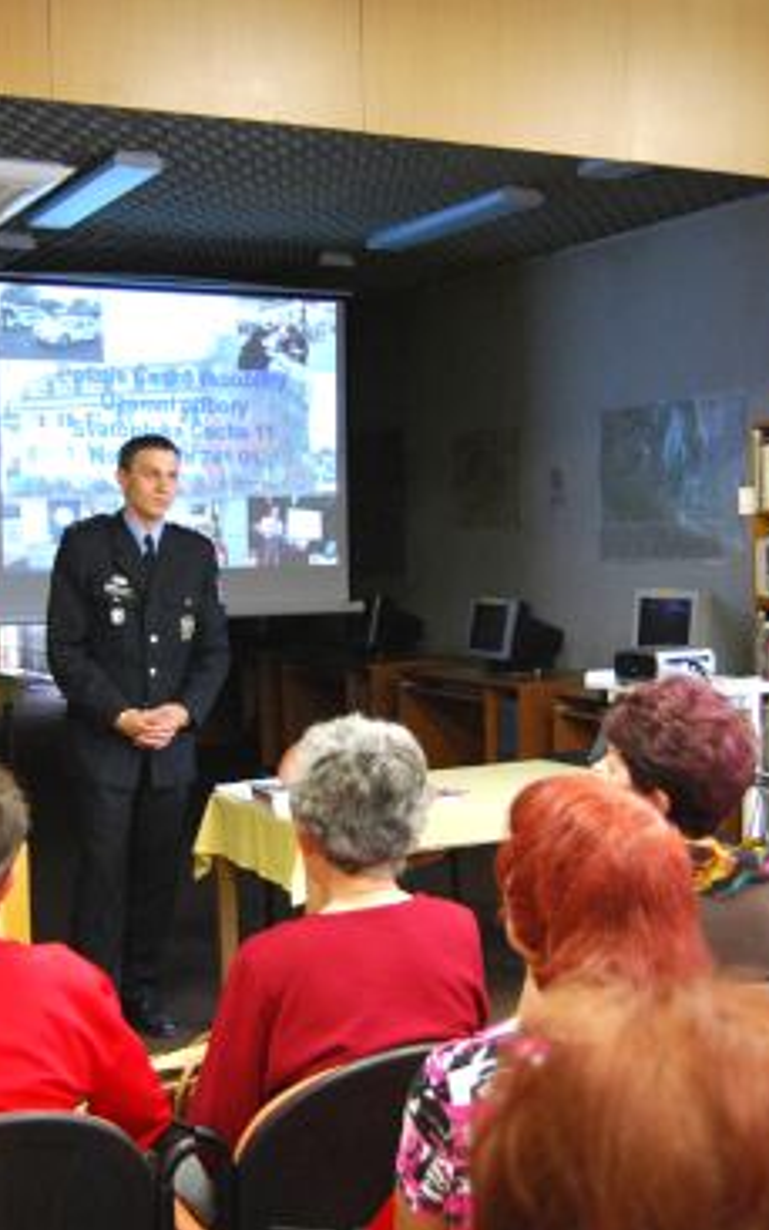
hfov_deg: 27.9
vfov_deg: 43.5
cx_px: 292
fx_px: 1541
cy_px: 615
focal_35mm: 46
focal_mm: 20
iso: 1250
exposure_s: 1/30
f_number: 3.8
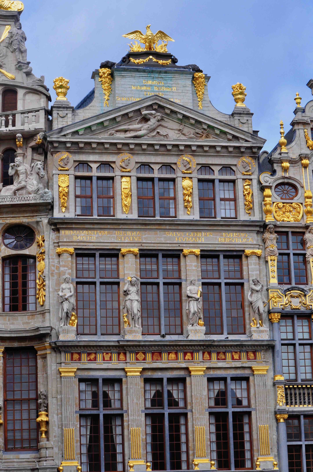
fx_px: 1079
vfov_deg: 24.6
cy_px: 236
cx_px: 156
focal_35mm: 82
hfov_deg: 16.5
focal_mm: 55
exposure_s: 1/80
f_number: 16
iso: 200
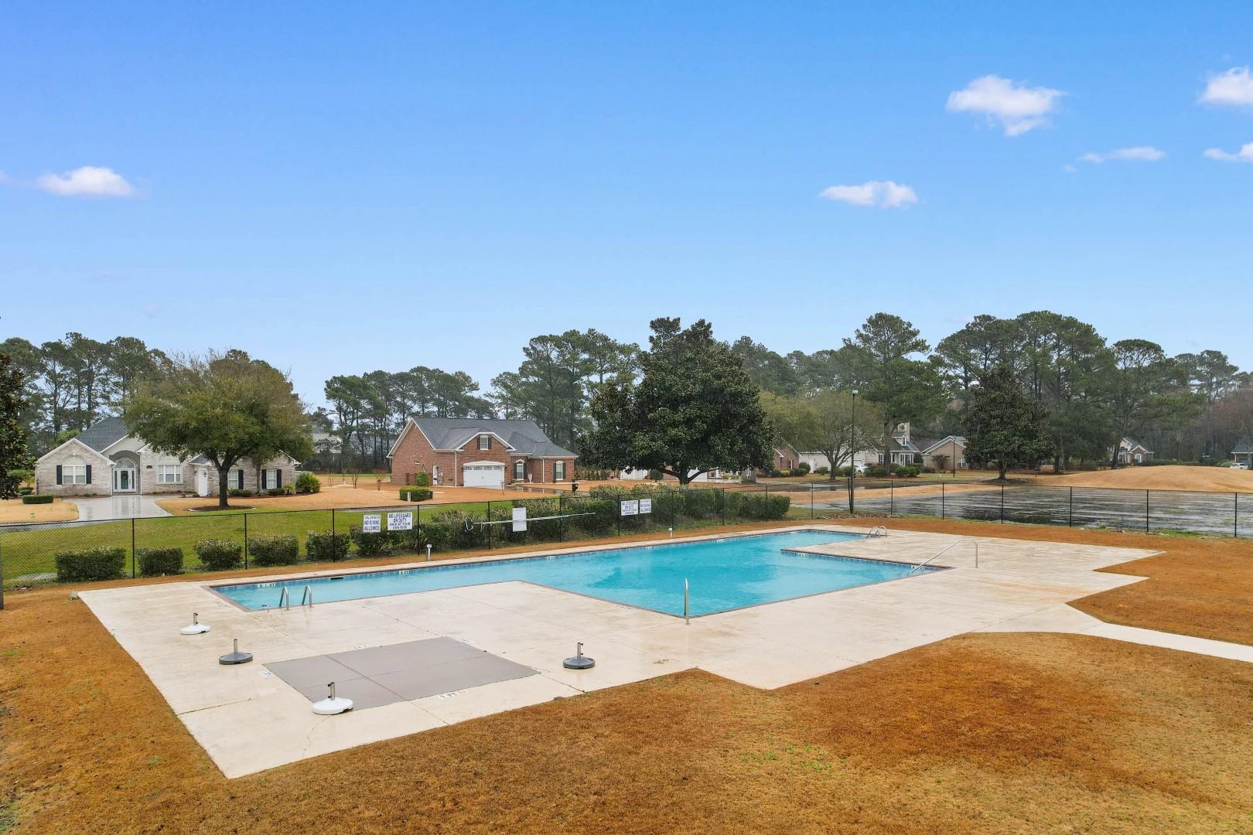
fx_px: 766
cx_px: 626
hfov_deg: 78.6
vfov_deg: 57.2
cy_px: 418
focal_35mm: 22
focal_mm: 8.38
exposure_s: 1/100
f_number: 2.8
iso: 100
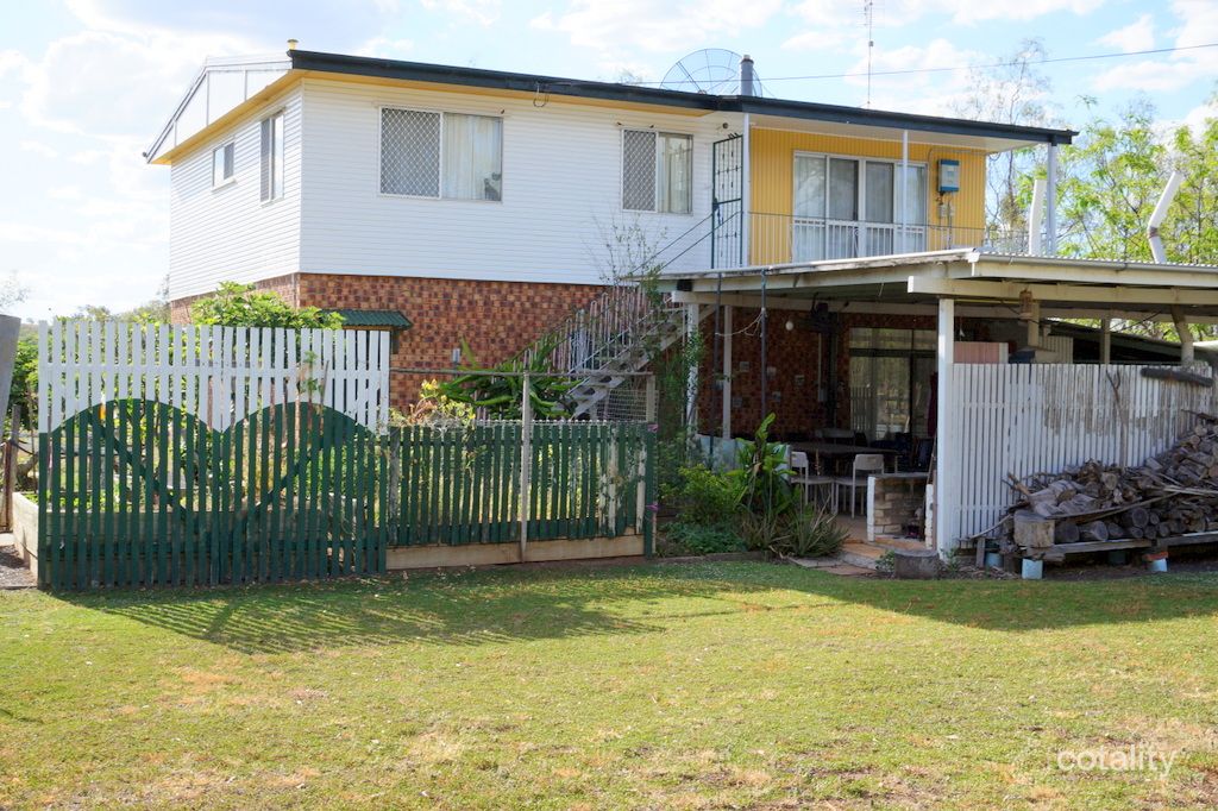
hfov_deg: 43.6
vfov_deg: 29.8
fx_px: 1522
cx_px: 609
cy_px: 406
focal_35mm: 45
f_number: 14
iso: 100
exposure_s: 1/60
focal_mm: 30
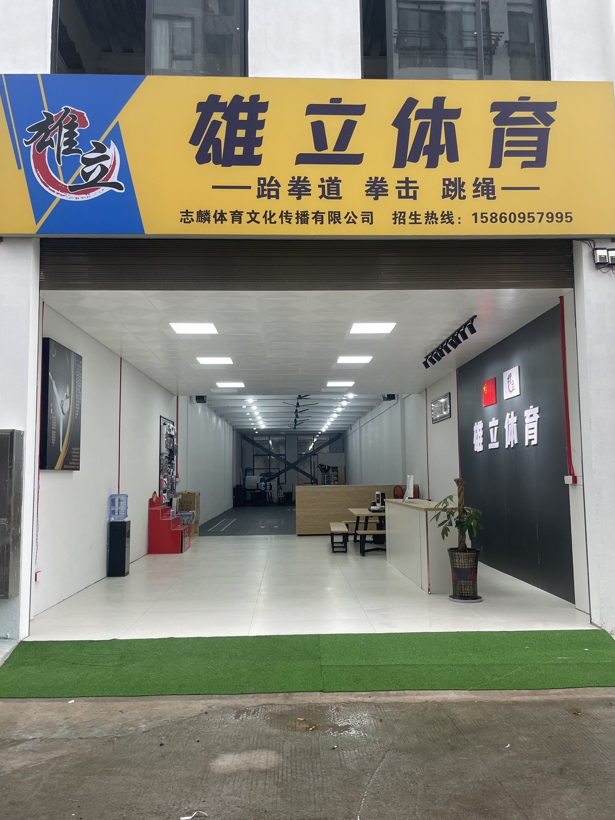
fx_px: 640
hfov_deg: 51.3
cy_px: 425
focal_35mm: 27
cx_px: 309
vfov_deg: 65.3
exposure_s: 1/100
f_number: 1.6
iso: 64
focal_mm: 4.2
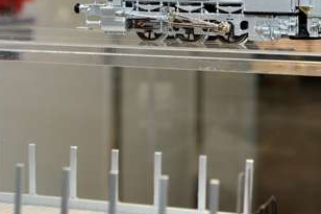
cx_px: 288
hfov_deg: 21.9
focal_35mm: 91
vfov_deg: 14.8
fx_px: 811
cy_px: 5
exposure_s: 1/80
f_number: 8
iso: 800
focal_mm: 35
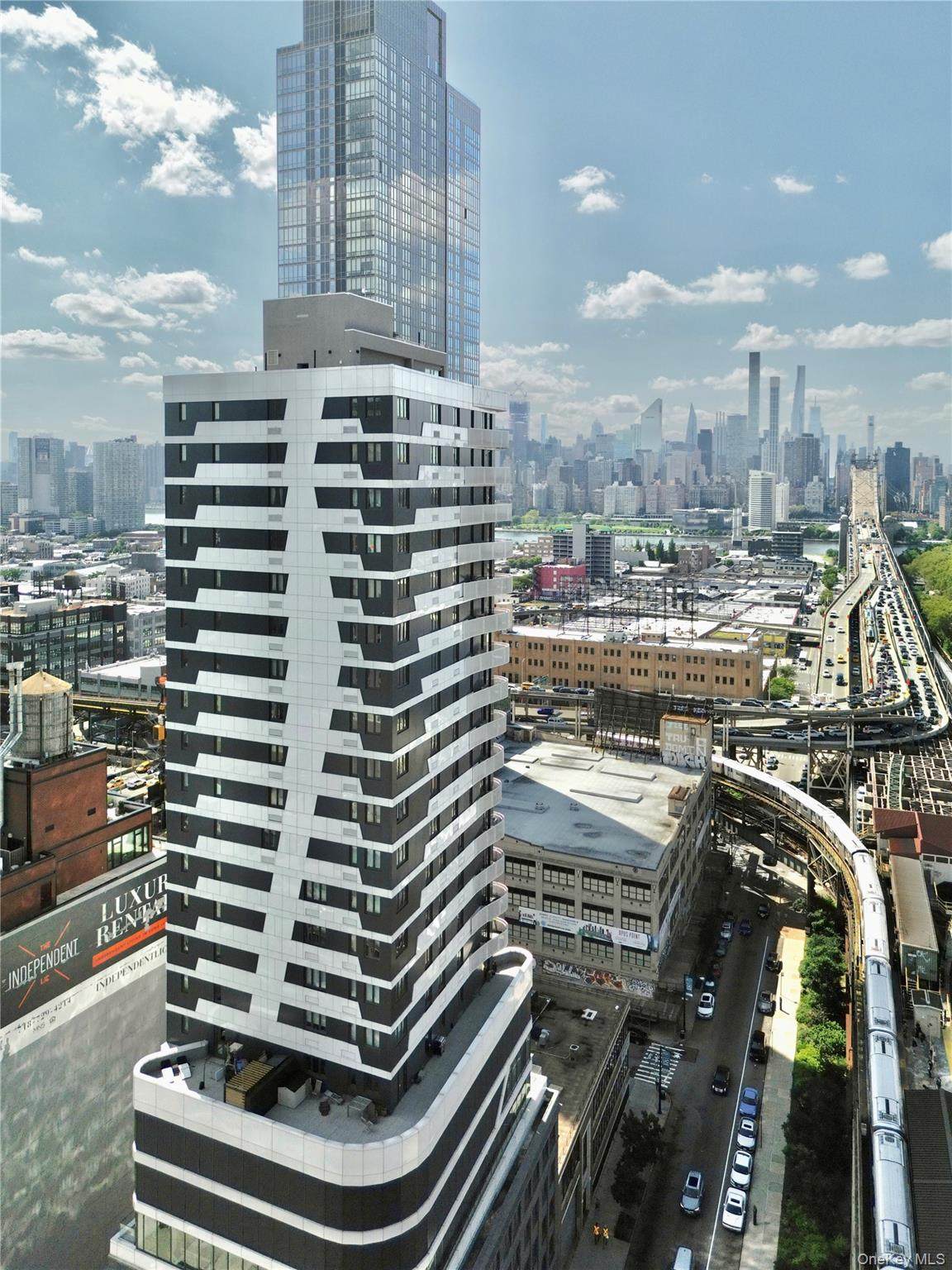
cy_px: 635
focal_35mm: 24
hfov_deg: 56.8
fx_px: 880
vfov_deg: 71.6
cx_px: 476
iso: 100
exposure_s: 1/2000
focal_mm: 6.72
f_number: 1.7
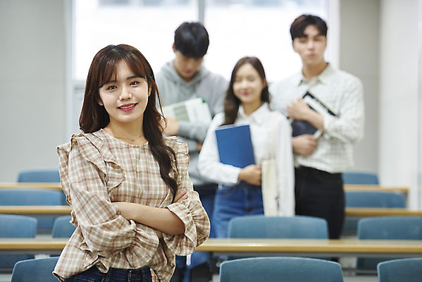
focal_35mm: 110
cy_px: 141
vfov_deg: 12.5
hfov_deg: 18.6
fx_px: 1290
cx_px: 211
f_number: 2.8
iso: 1000
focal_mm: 110
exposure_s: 1/100
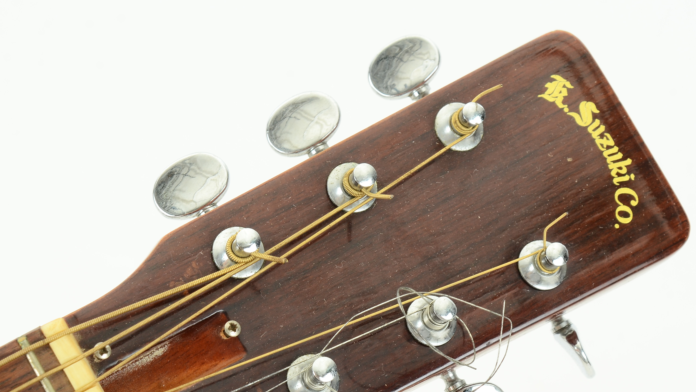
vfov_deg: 11.3
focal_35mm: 107
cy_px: 273
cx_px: 328
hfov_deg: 20.1
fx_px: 1968
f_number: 13
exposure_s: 1/80
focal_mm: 55
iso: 320
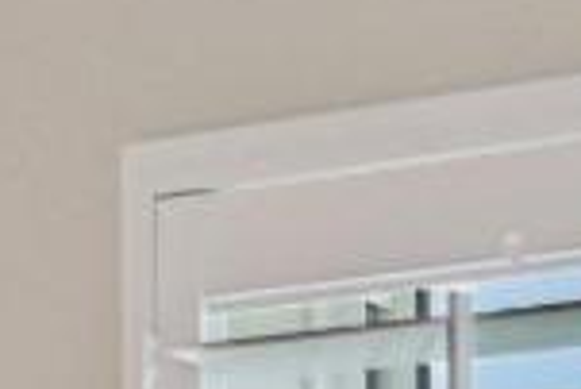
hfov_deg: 10.0
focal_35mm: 145
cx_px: 1808
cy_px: 1082
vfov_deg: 8.3
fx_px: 2342
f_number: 8
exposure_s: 1/500
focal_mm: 19
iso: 800
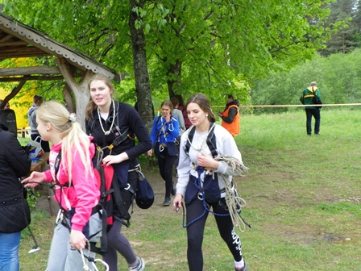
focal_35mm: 52
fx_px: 542
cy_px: 136
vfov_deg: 28.0
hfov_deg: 36.8
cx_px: 180
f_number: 3.5
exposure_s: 1/160
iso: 100
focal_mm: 9.2
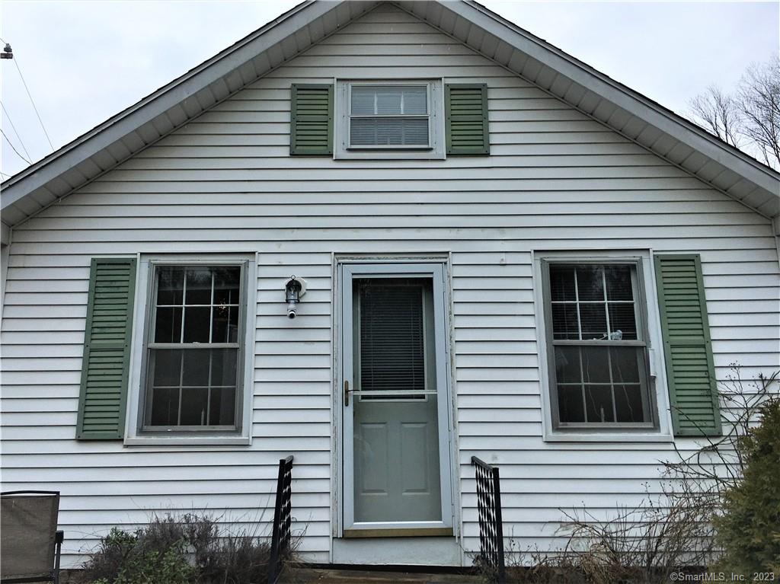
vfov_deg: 48.2
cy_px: 292
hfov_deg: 61.7
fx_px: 653
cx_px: 390
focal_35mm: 29
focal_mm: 4.15
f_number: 2.2
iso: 25
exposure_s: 1/718
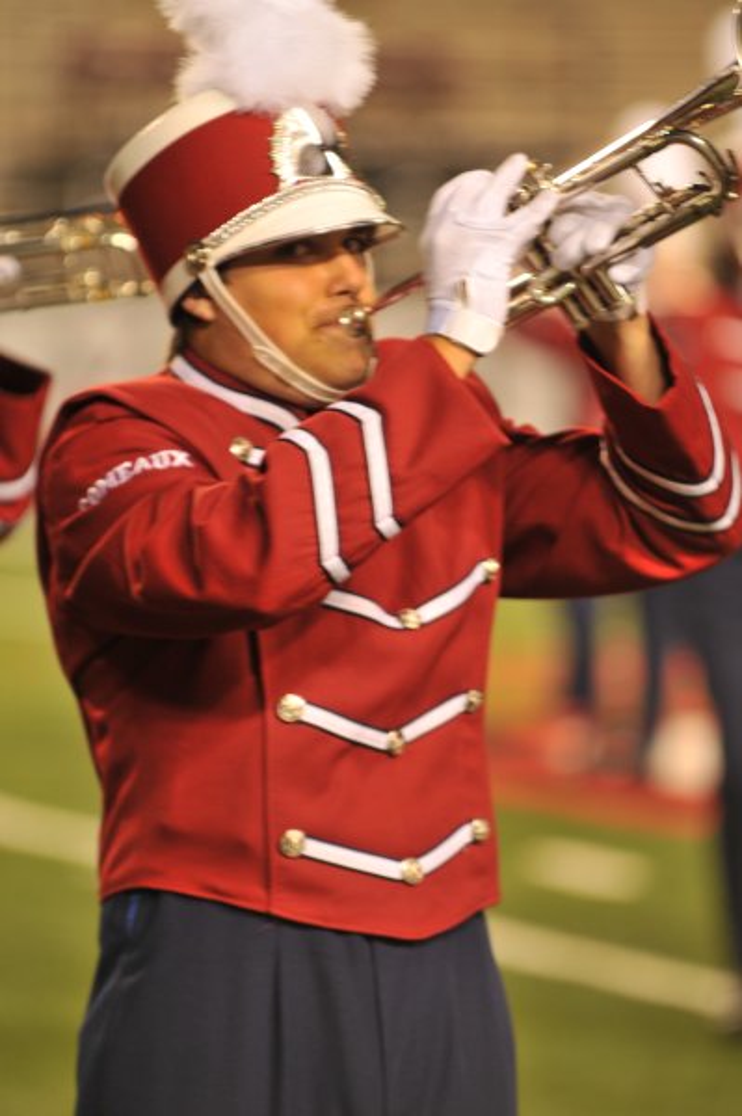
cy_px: 558
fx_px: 9290
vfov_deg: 6.9
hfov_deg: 4.6
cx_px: 371
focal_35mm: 300
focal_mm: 200
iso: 320
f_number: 2.8
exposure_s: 1/60
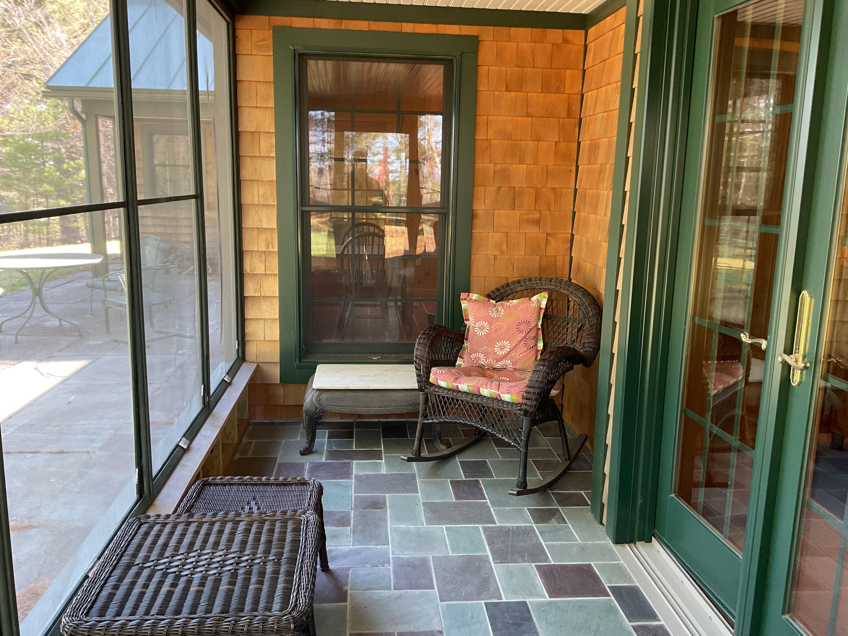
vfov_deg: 48.2
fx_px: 710
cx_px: 424
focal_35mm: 29
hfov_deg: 61.7
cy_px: 318
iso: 100
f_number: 1.8
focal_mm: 3
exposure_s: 1/60
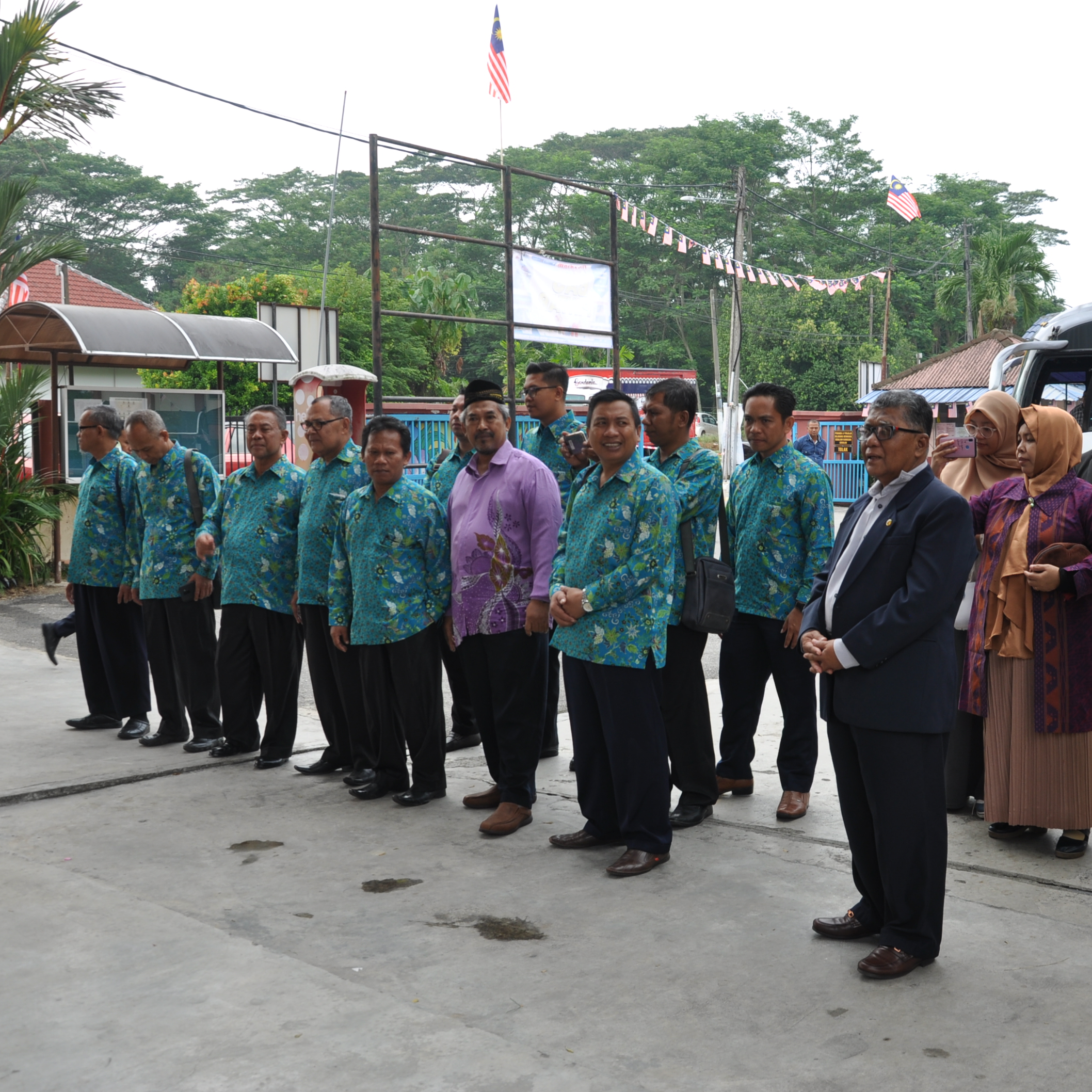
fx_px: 1451
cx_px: 628
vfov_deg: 41.3
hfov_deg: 41.1
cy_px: 543
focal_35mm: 41
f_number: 5.6
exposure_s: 1/125
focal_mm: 21
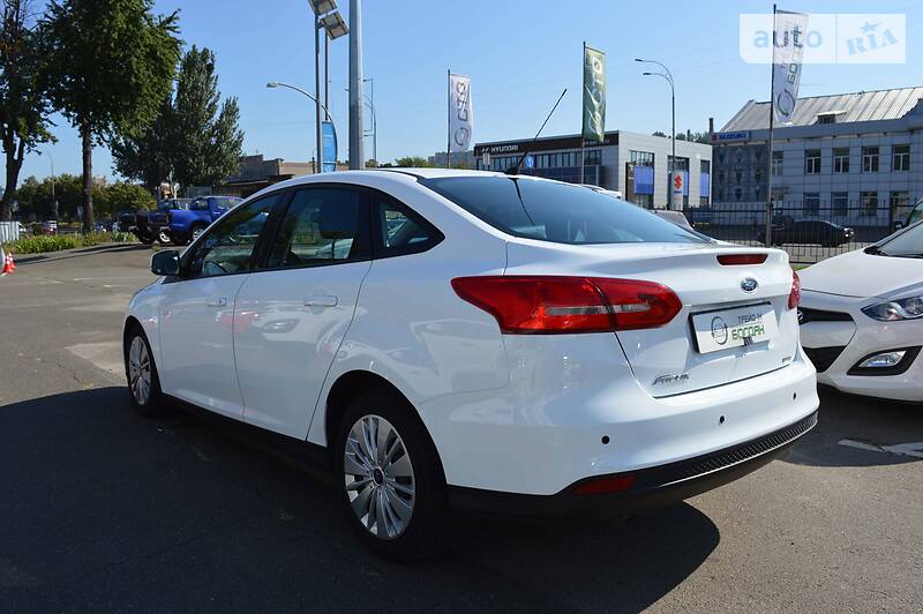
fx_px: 692
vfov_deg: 47.9
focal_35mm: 27
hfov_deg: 67.4
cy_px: 307
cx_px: 462
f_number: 8
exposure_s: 1/250
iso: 100
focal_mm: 18
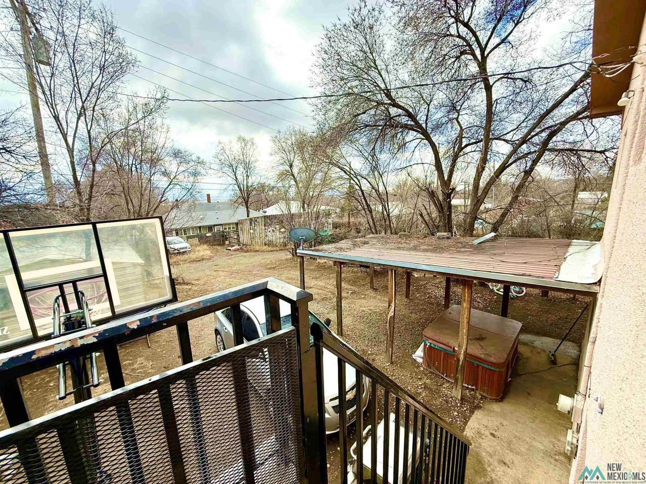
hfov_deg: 102.1
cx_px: 323
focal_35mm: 14
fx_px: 261
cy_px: 242
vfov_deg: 85.7
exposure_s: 1/709
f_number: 2.2
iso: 64
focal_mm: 2.22
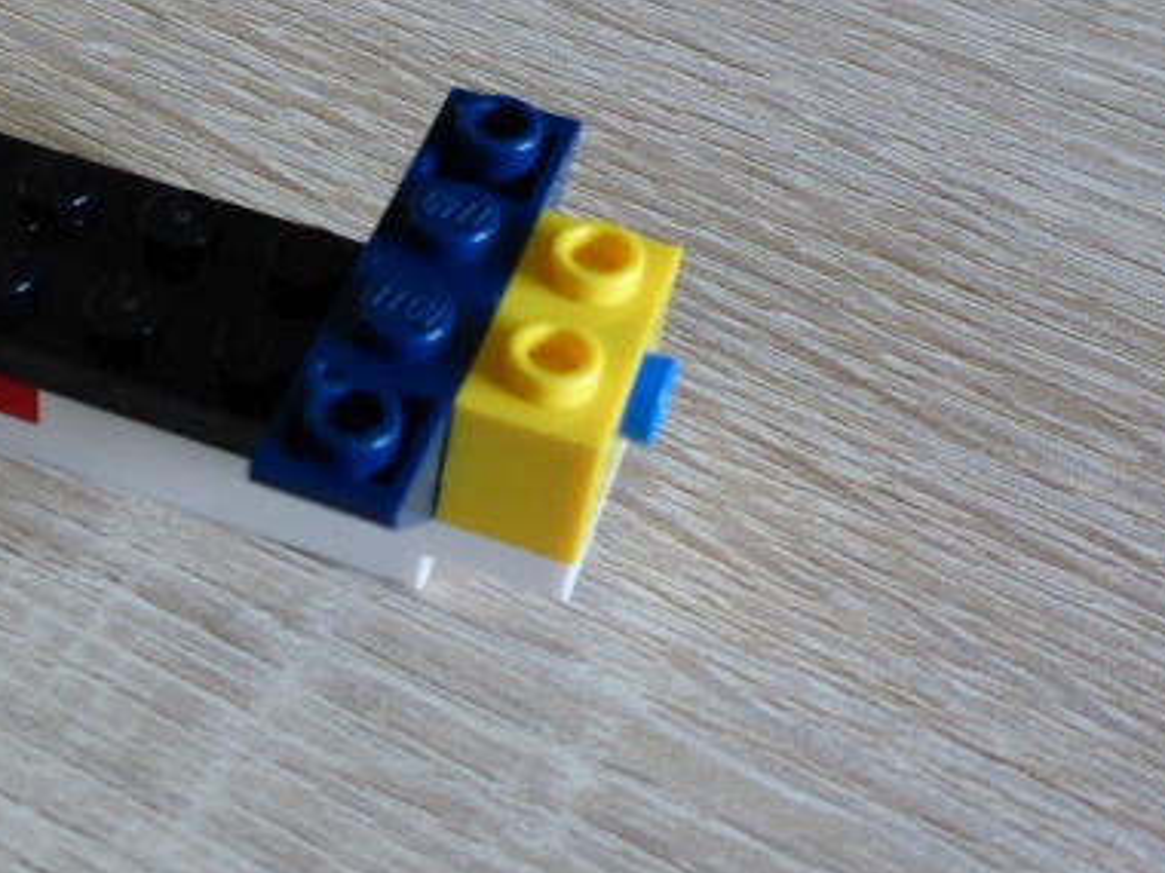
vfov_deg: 24.8
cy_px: 426
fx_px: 1986
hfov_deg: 31.4
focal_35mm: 59
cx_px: 156
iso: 400
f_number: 3.3
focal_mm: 4.9
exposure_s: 1/60
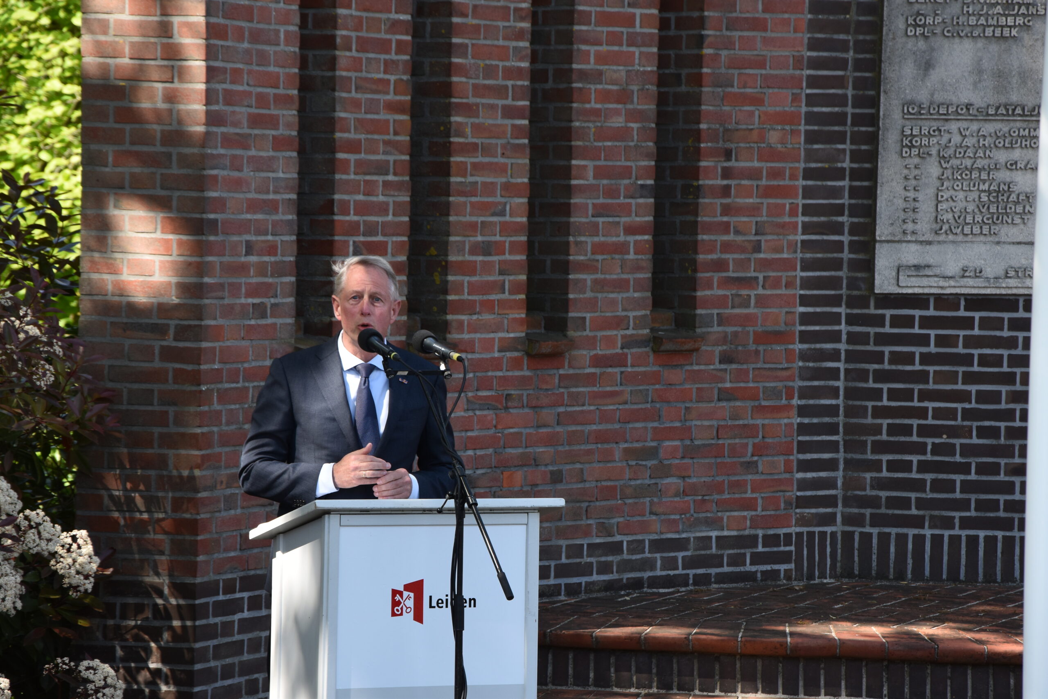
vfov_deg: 8.7
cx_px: 524
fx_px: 4585
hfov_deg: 13.0
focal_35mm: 158
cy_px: 350
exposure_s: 1/250
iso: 320
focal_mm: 105
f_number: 8
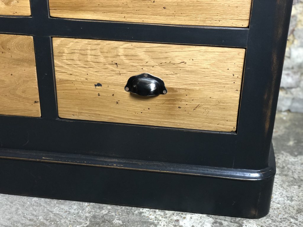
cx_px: 152
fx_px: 455
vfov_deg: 28.0
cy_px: 114
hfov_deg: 36.8
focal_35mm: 52
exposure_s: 1/14
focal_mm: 6
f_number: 2.4
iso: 160
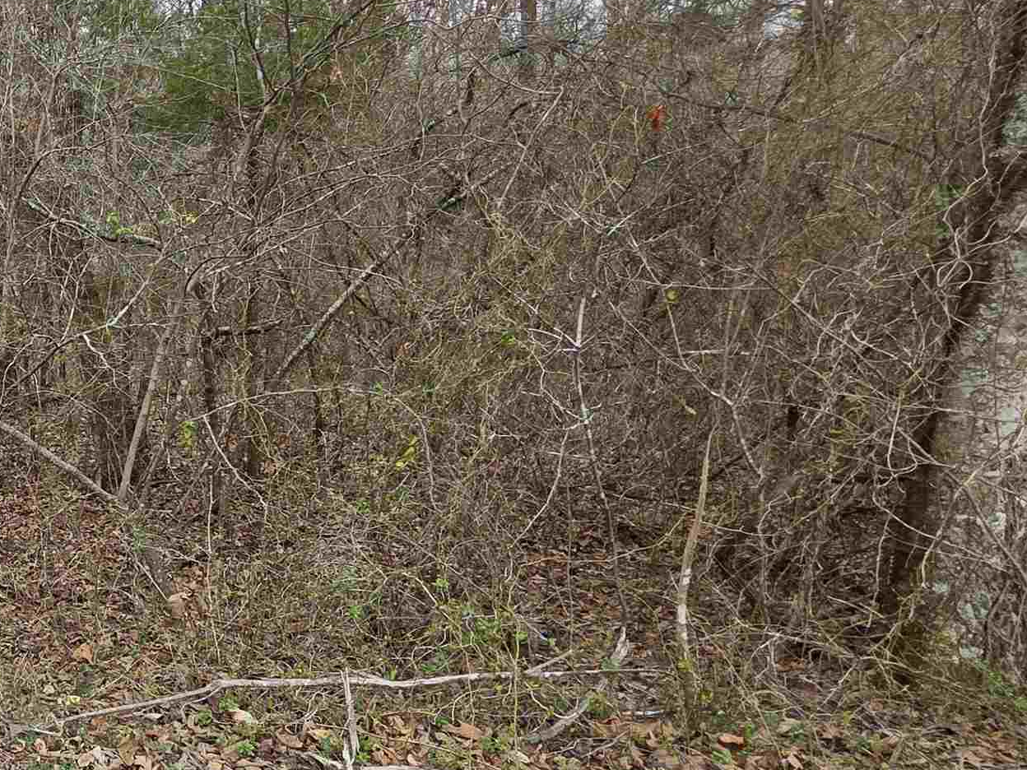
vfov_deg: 44.1
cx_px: -157
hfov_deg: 41.9
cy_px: 434
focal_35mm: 32
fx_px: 949
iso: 40
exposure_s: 1/424
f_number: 1.9
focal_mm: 2.2
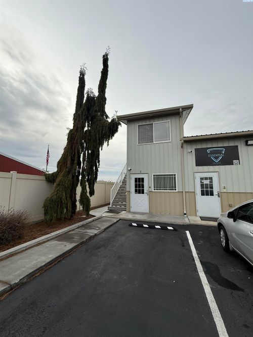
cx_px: 126
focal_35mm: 14
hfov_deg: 85.7
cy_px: 168
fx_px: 136
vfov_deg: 102.1
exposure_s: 1/1167
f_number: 2.2
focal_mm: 2.22
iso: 50
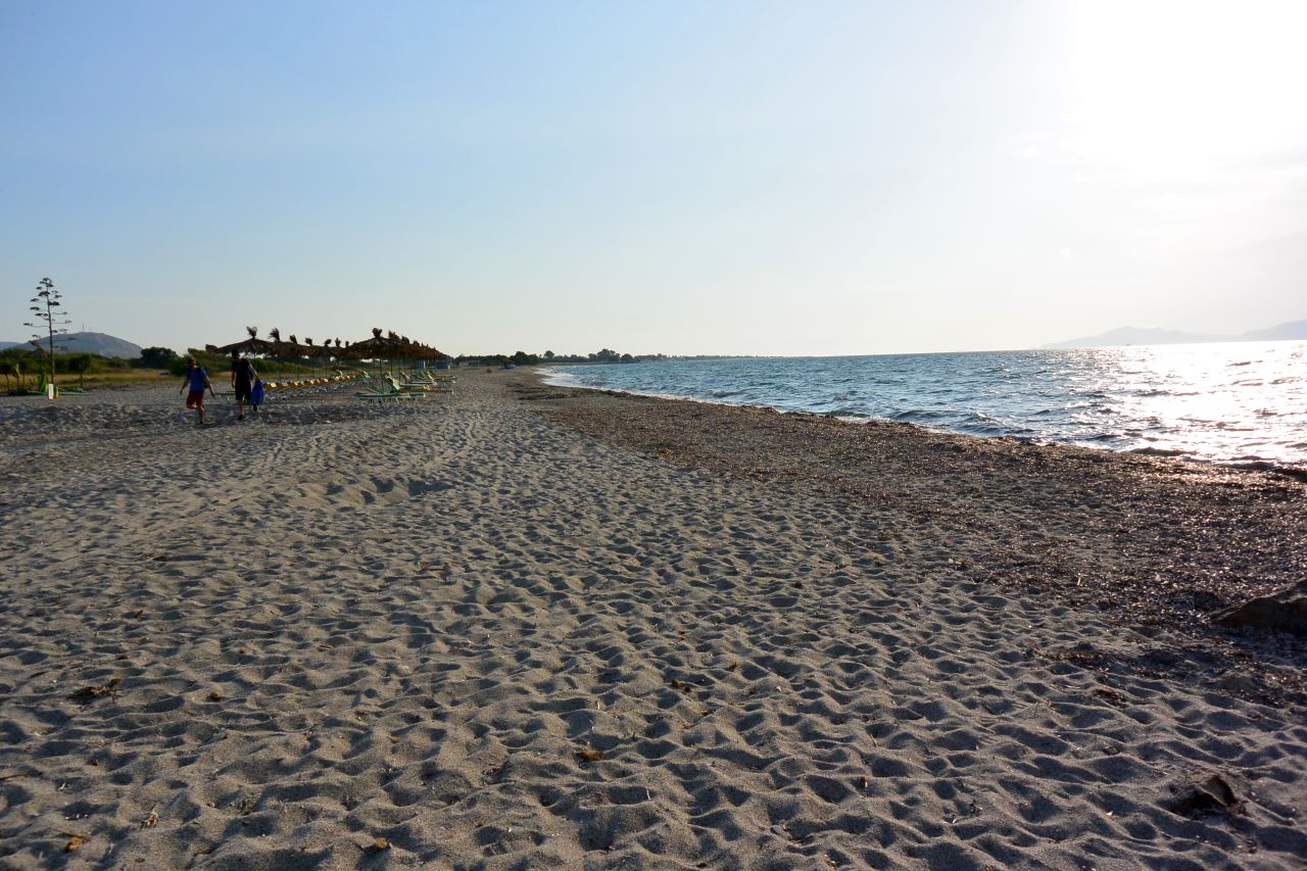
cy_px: 436
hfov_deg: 67.4
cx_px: 654
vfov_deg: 47.9
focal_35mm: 27
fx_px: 980
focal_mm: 10
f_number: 5.6
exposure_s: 1/1600
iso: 160
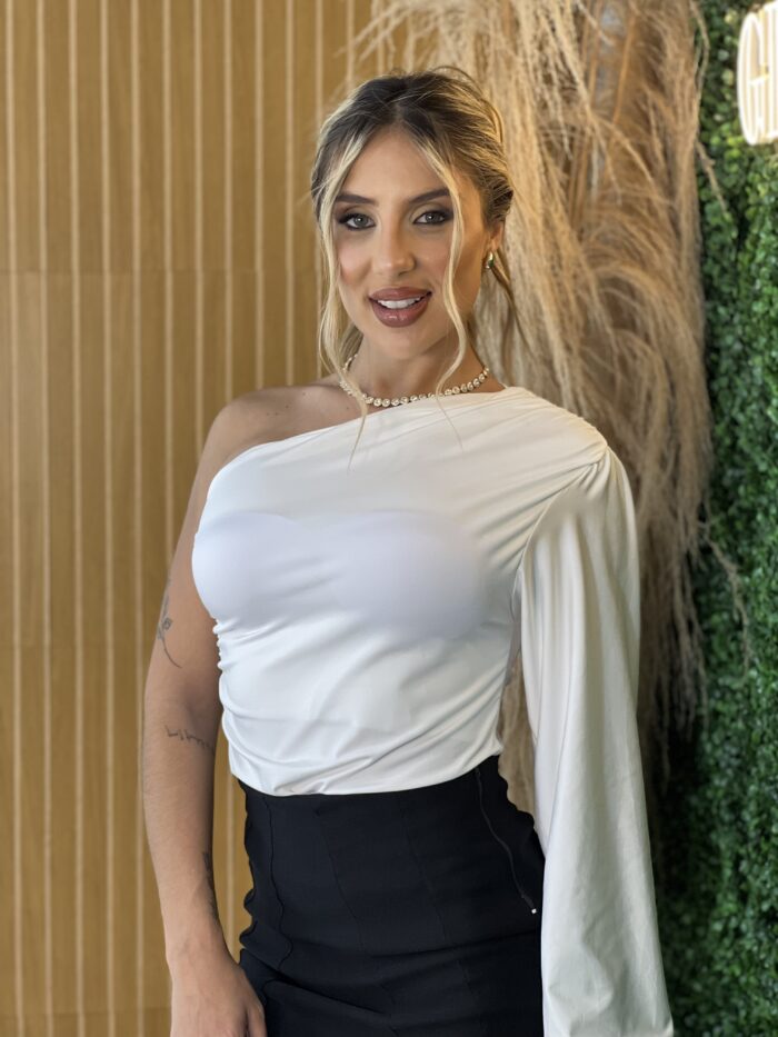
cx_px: 389
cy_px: 518
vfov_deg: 25.3
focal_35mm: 77
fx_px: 2307
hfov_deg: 19.1
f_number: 2.8
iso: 125
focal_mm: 9
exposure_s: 1/120
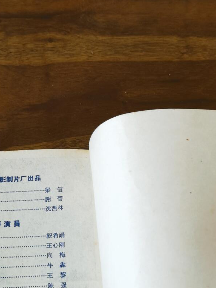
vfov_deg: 31.6
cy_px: 125
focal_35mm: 61
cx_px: 77
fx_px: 507
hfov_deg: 23.9
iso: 80
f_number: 1.9
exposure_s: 1/120
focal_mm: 6.67
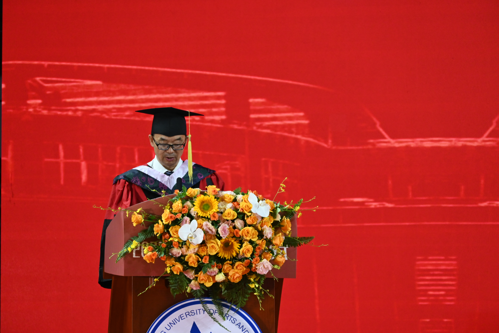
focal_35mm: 195
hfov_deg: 10.5
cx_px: 250
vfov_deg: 7.0
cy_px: 166
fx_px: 2703
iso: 1800
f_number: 6.3
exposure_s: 1/125
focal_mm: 130
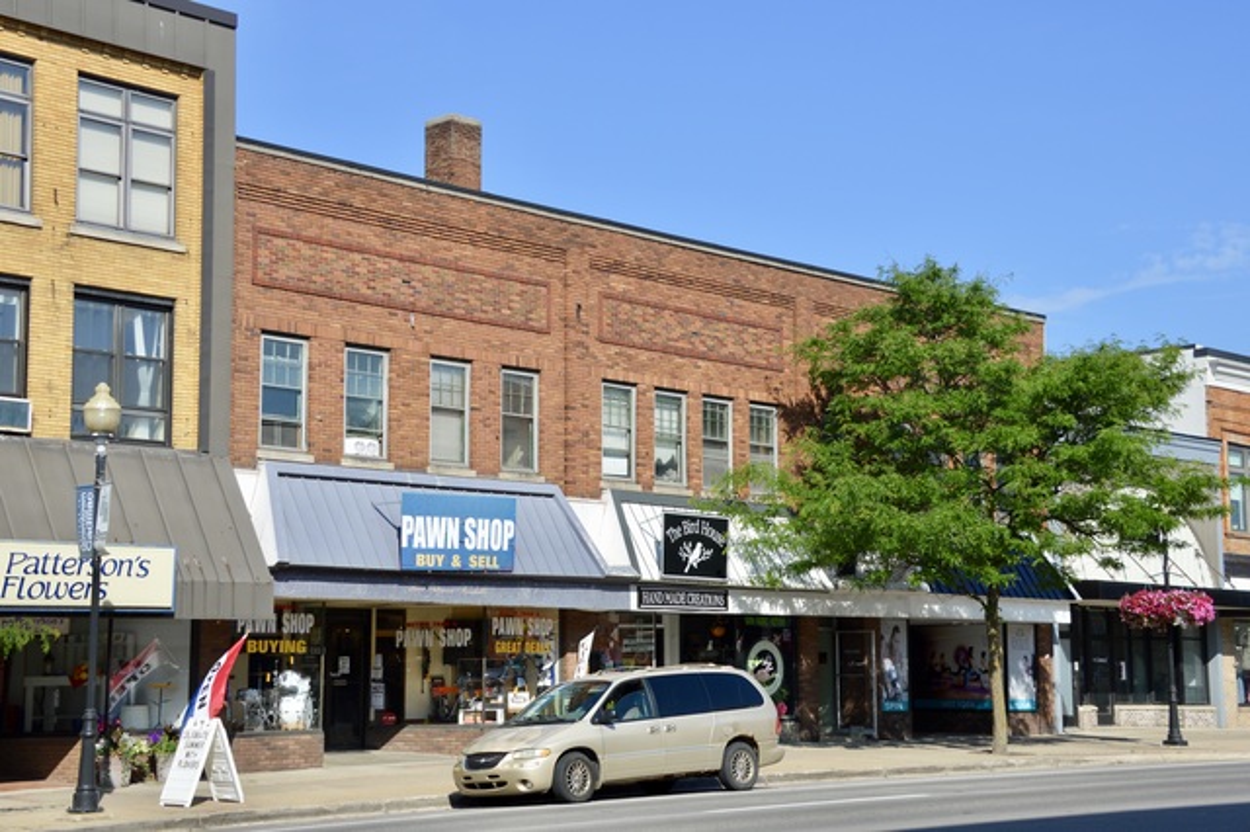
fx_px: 1978
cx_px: 625
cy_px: 416
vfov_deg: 23.8
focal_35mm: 57
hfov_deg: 35.1
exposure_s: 1/250
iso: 100
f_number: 8
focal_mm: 38
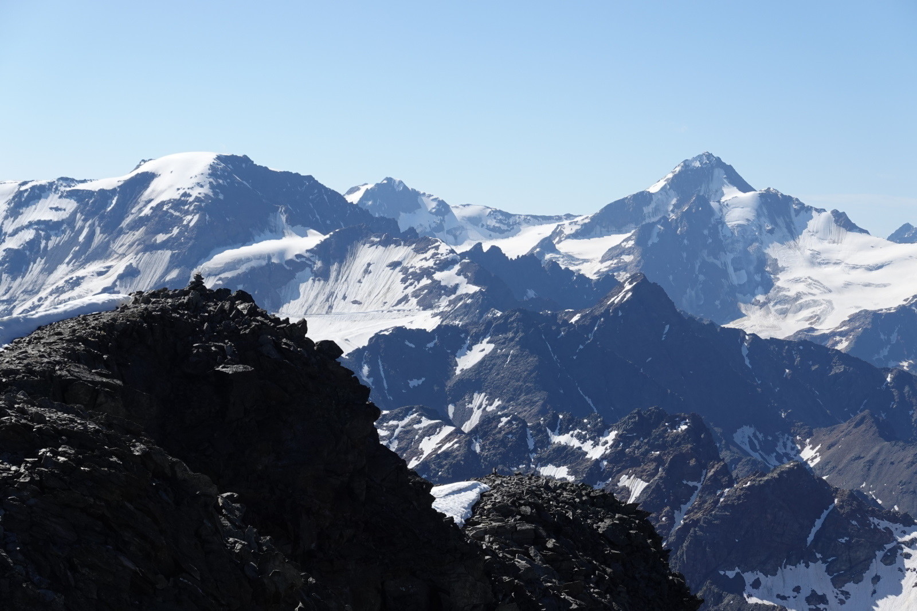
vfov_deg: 15.5
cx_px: 458
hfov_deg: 23.1
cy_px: 306
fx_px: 2242
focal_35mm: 88
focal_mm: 32.07
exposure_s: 1/400
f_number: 7.1
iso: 125
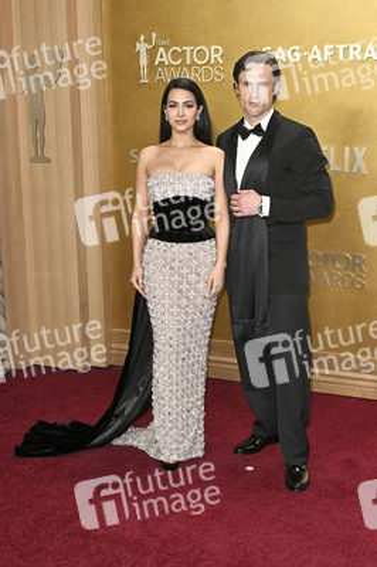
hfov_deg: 31.8
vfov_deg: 46.4
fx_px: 661
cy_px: 284
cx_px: 188
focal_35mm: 42
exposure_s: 1/320
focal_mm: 42
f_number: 5.6
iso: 2500
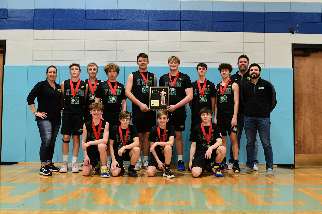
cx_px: 161
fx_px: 322
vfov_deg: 36.8
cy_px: 107
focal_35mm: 36
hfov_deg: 53.1
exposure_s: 1/100
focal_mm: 24
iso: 2000
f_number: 3.5
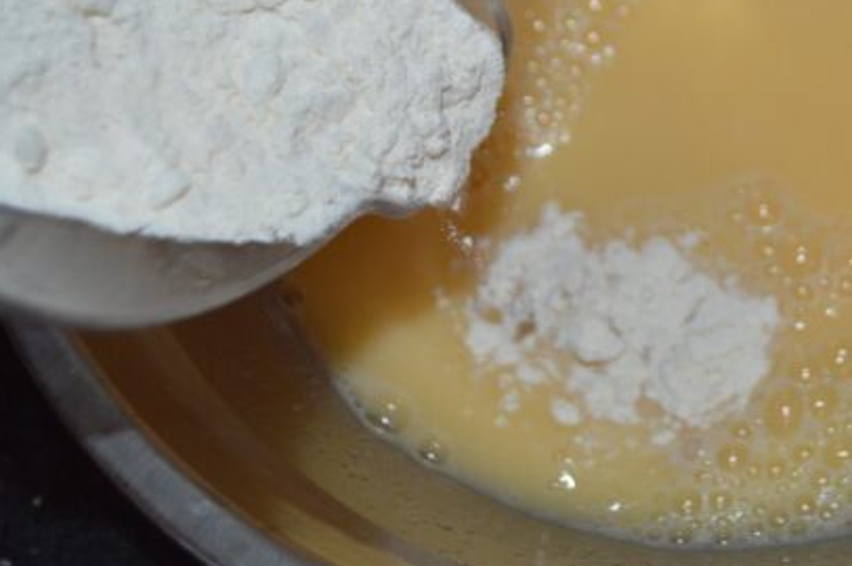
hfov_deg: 31.5
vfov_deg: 21.6
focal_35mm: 62
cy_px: 110
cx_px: 688
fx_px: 1466
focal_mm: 24
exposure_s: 1/60
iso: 400
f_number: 4
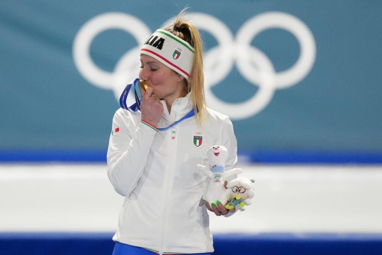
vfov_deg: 1.5
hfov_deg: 2.3
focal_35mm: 900
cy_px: 128
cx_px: 191
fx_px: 9551
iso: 4000
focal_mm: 600
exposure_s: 1/800
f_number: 4
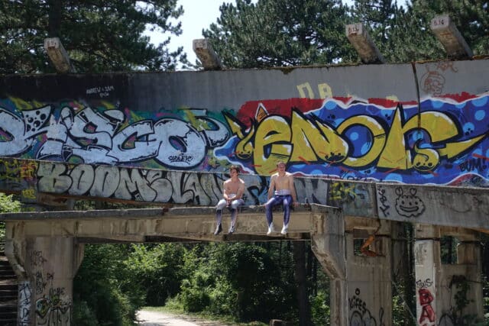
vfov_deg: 23.4
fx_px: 788
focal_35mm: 58
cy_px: 163
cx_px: 244
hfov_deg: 34.5
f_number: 2.8
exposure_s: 1/3200
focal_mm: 21.39
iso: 400
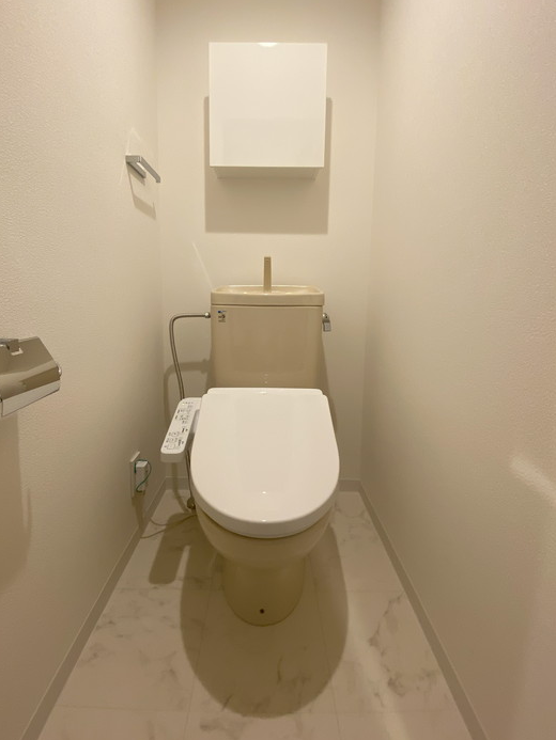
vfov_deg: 97.9
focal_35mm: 15
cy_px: 336
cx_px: 264
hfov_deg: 81.7
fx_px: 321
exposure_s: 1/50
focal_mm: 1.54
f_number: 2.4
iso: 125
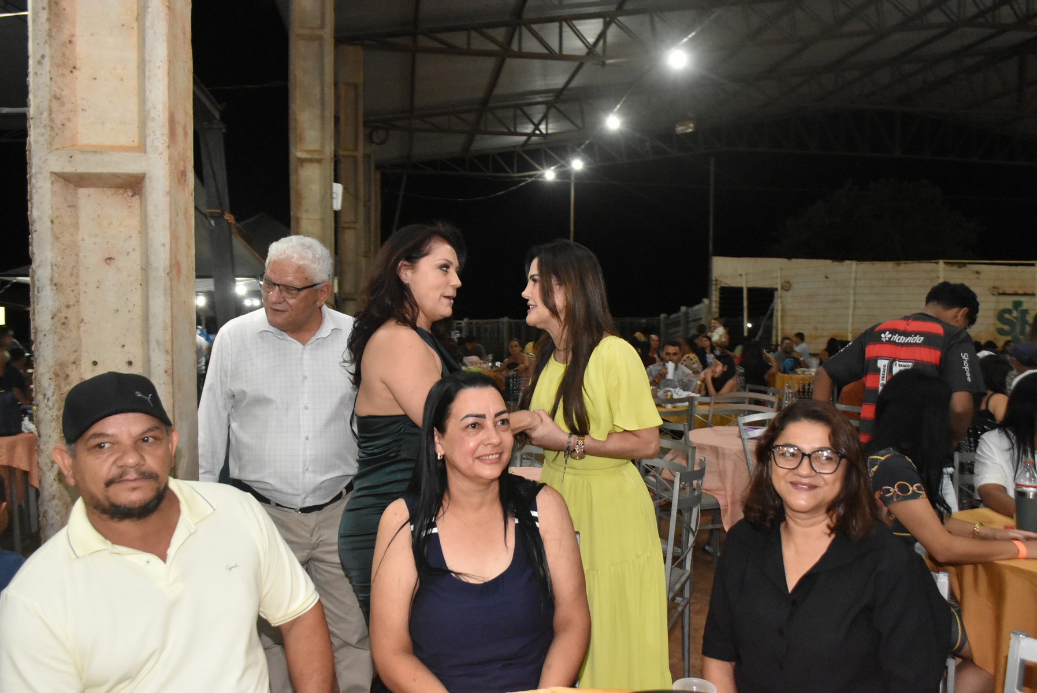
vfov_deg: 43.7
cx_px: 518
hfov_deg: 61.9
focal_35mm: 30
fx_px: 865
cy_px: 346
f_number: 5
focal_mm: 20
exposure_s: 1/80
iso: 5000
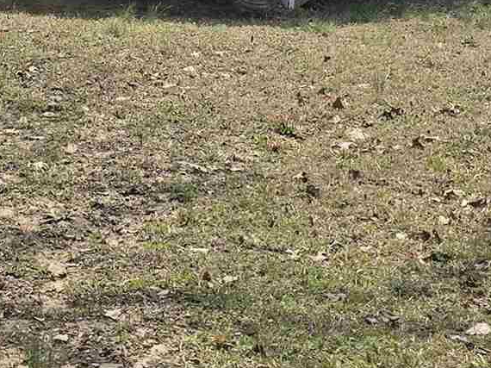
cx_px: -36
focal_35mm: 124
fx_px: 1758
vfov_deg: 11.5
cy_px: -161
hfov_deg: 15.5
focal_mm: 6.3
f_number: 1.7
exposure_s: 1/1099
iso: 12
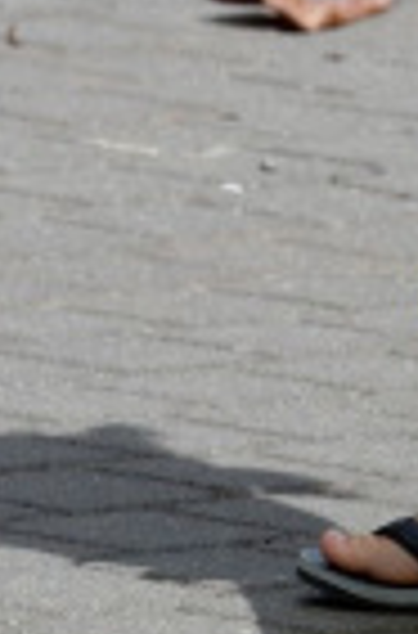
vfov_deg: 1.7
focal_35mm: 1182
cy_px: -616
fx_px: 20741
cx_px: 672
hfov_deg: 1.2
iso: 400
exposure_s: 1/400
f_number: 8
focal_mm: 185
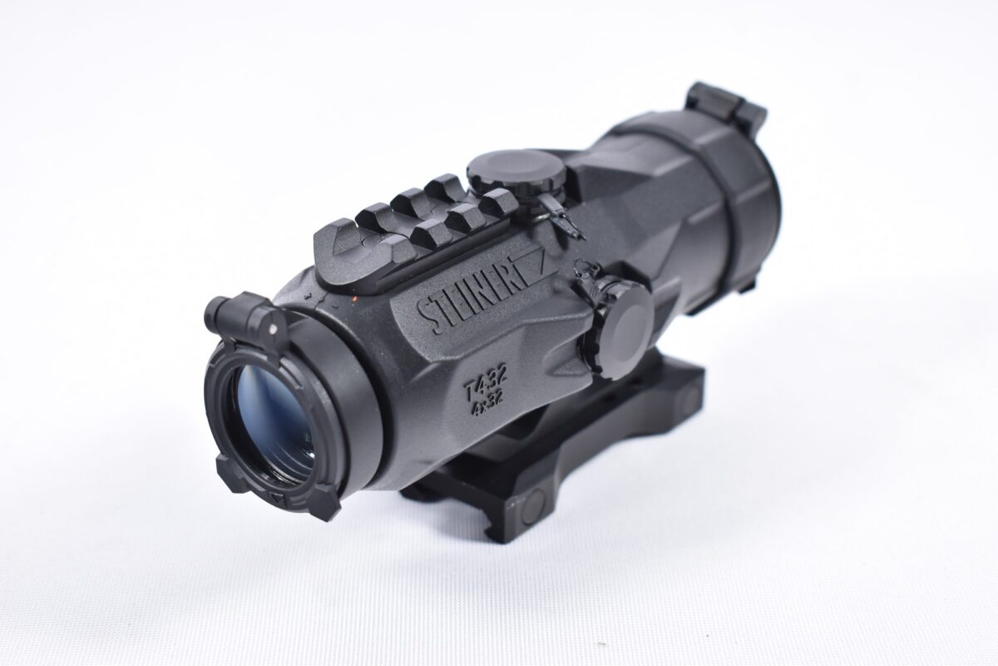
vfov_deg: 22.6
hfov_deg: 33.4
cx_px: 499
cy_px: 333
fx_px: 1663
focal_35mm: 60
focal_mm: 40
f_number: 5
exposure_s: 1/50
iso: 640
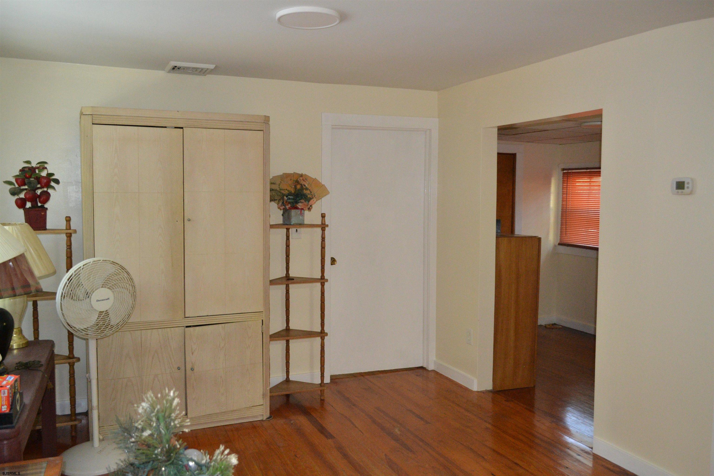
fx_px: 595
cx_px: 357
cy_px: 238
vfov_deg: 43.6
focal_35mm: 30
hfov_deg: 61.9
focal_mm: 20
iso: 2500
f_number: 3.8
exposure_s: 1/60
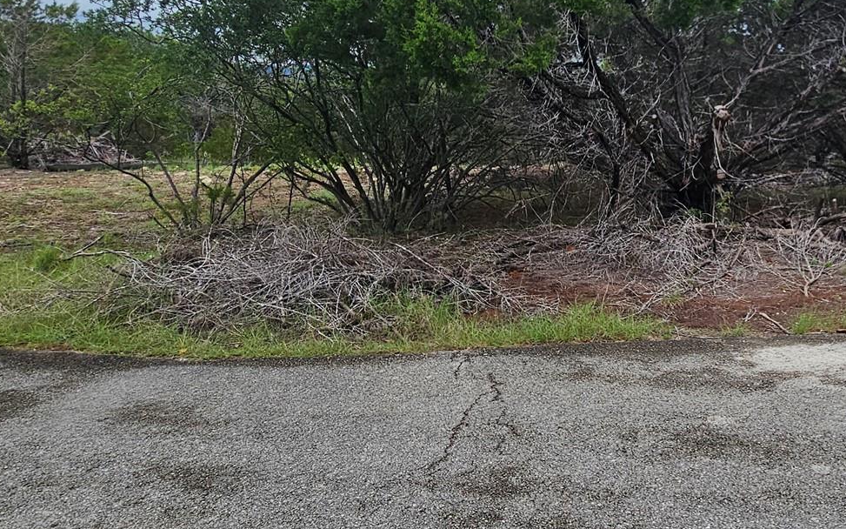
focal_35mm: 29
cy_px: 198
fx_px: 669
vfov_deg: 42.8
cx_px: 730
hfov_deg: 57.3
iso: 50
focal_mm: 2.2
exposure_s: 1/2134
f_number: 2.2
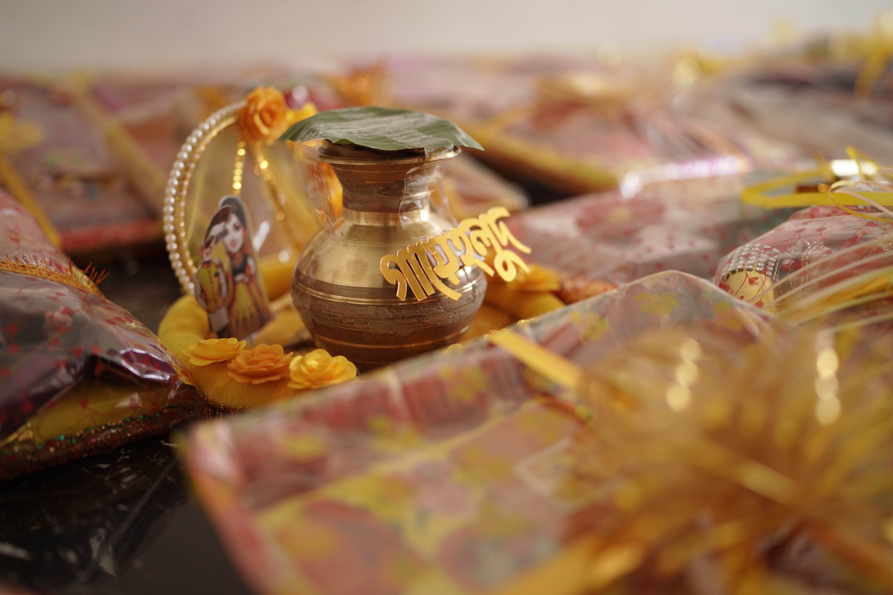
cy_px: 298
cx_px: 446
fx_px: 868
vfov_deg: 37.9
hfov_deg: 54.4
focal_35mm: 35
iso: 250
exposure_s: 1/200
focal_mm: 35
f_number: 1.4
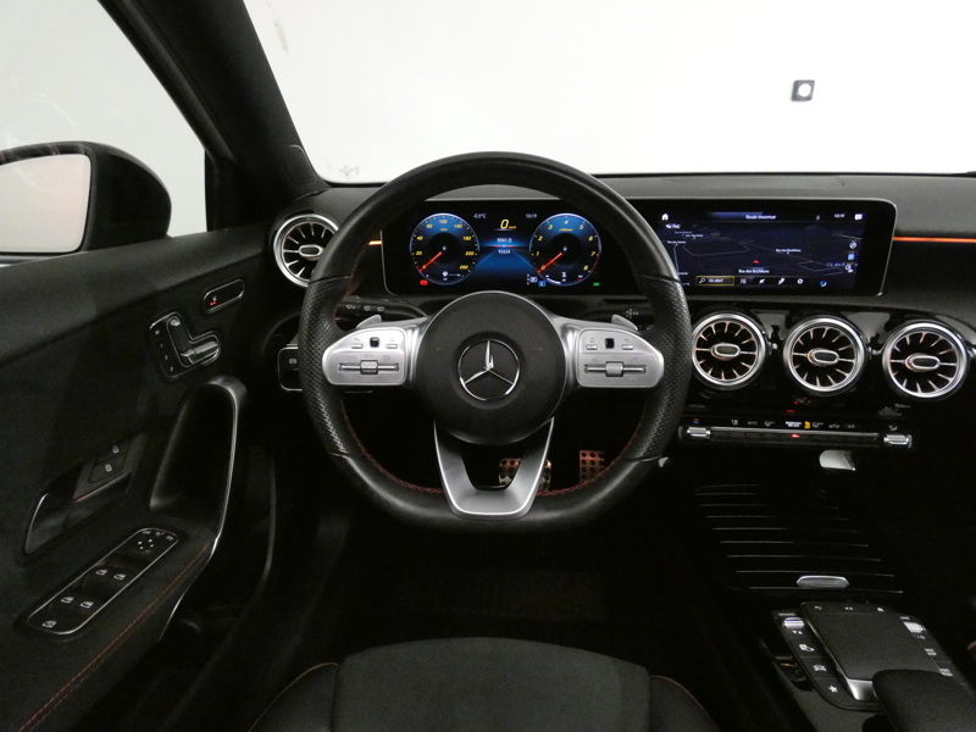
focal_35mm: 20
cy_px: 366
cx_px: 488
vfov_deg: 66.0
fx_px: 564
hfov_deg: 81.7
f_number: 2.8
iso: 1600
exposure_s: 1/30
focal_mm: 3.6
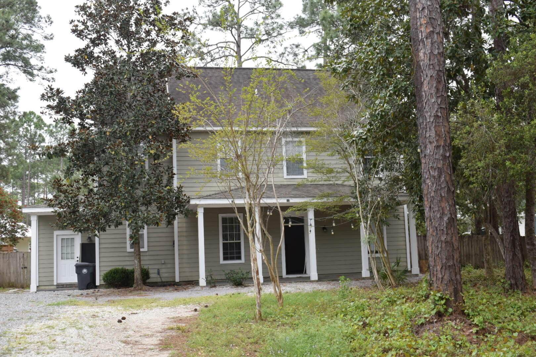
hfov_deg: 46.4
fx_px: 625
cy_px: 178
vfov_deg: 31.9
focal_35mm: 42
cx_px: 268
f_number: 8
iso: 320
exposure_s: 1/250
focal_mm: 28
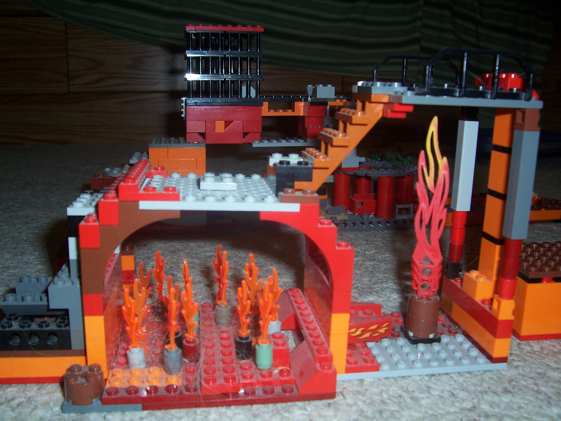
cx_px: 280
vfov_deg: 41.8
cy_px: 210
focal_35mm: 34
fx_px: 551
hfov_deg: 54.0
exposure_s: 1/60
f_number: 2.7
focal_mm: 5.6
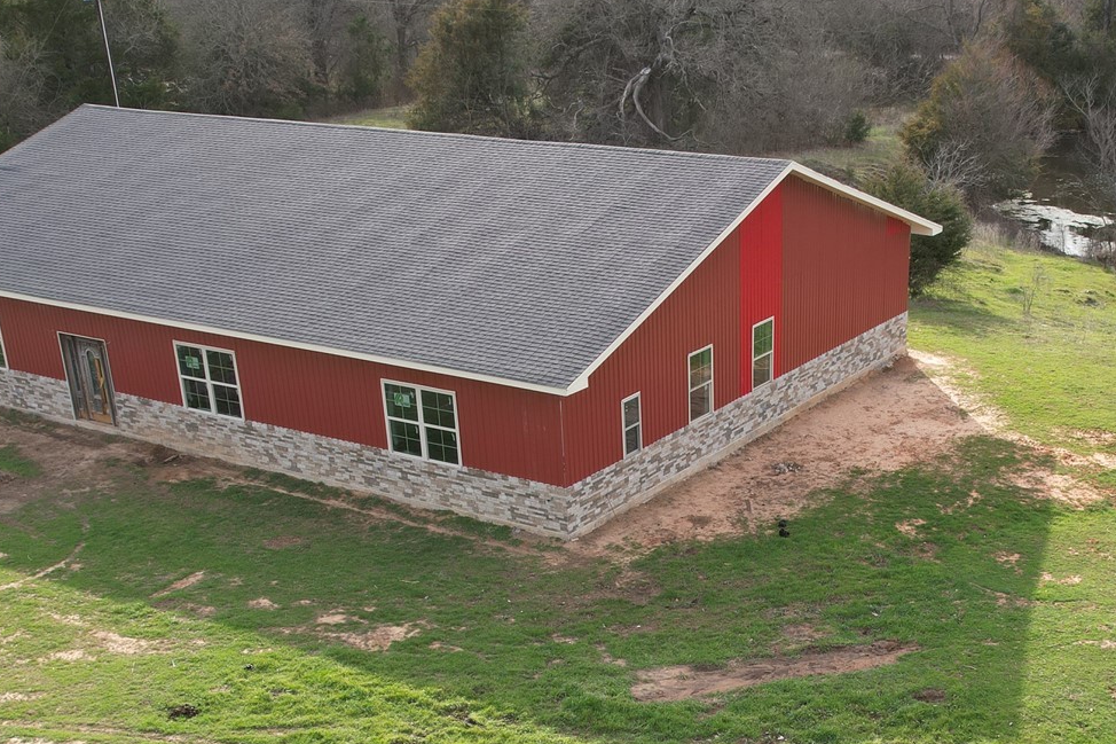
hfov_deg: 42.2
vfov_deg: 28.5
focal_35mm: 46
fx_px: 1426
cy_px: 616
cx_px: 746
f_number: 2.8
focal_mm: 8.38
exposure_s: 1/500
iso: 100
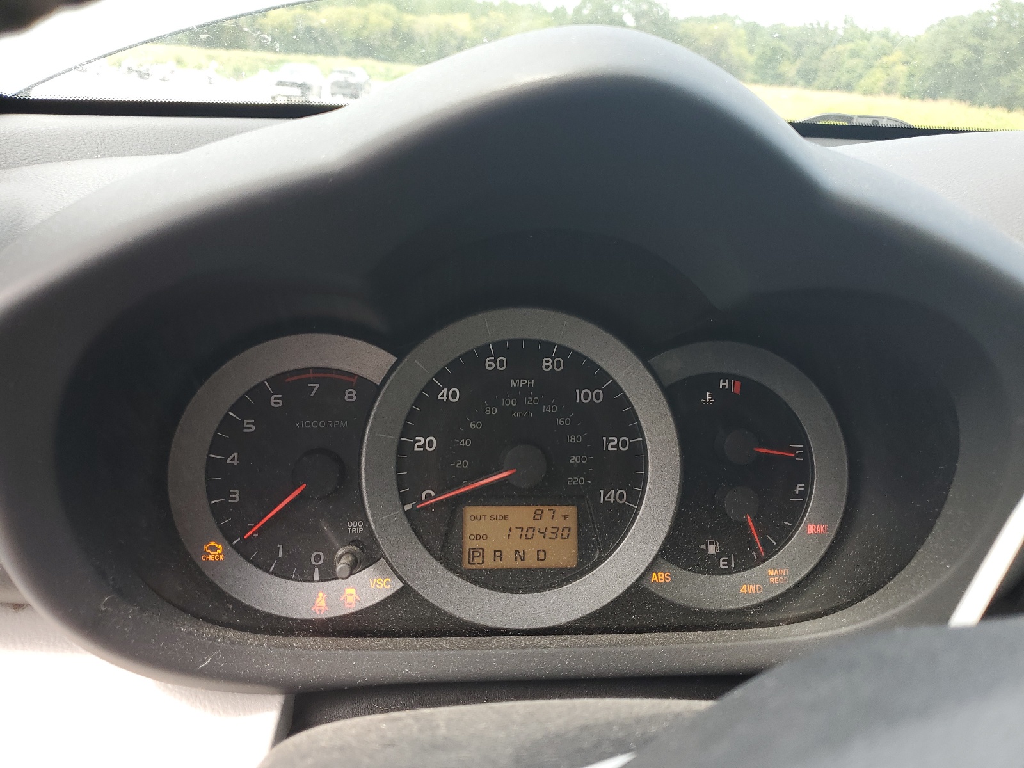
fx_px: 769
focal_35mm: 26
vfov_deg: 53.1
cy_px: 384
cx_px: 512
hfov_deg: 67.3
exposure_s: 1/196
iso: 50
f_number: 1.5
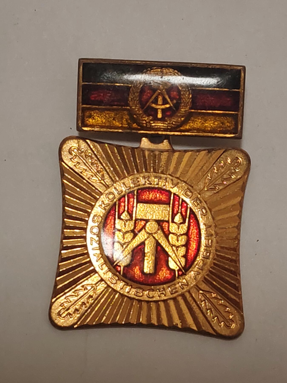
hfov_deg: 13.1
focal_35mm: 113
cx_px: 144
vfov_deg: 17.4
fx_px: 1249
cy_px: 192
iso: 200
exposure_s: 1/50
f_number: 1.95
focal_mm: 5.52
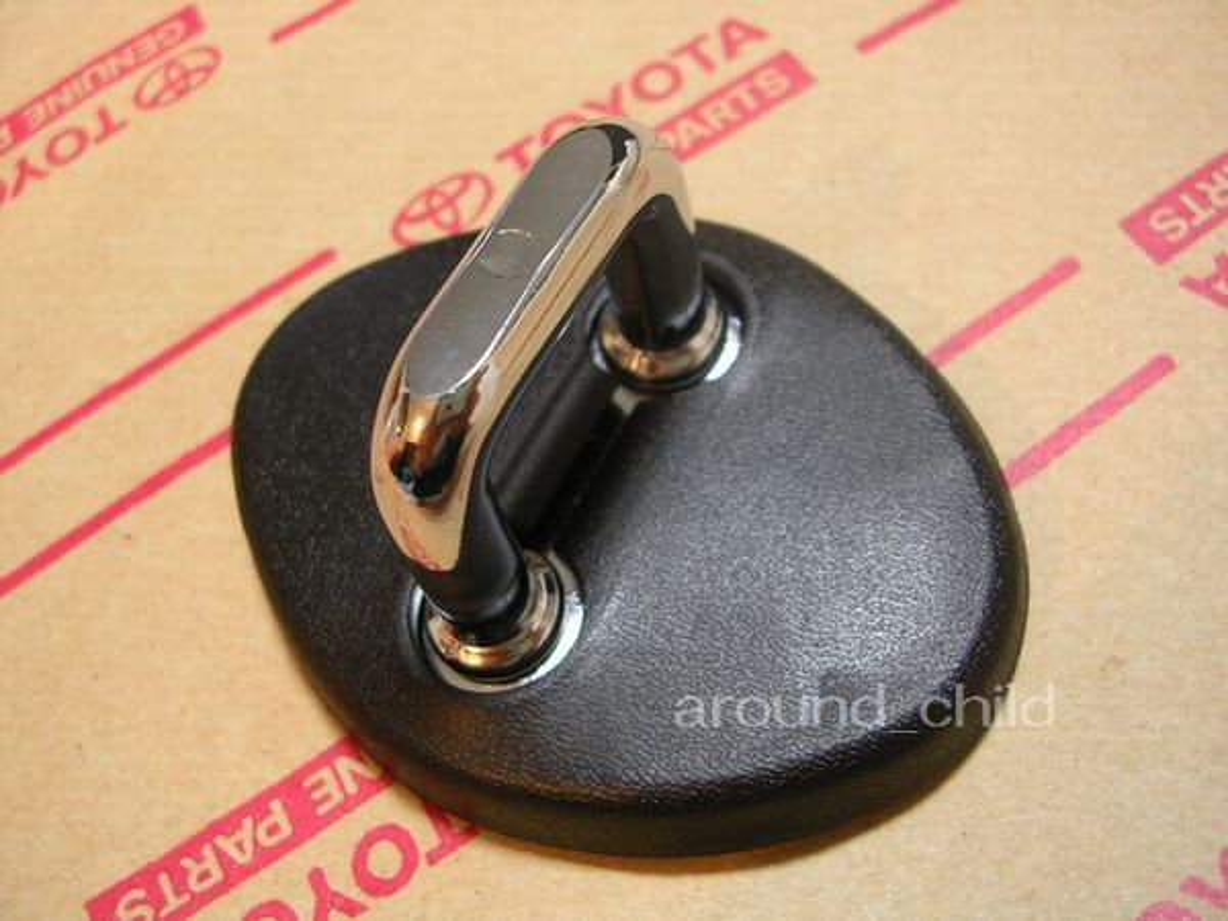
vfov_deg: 37.7
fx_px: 1348
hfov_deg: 49.0
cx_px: 614
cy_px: 460
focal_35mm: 38
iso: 78
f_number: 2.8
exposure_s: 1/5.7
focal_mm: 5.8
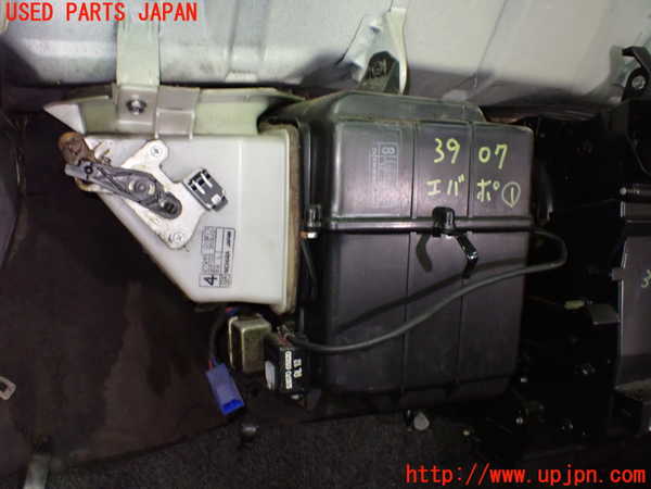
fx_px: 564
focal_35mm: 30
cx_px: 326
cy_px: 244
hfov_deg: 60.0
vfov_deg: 46.8
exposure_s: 1/30
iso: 800
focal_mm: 5.4
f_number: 2.3
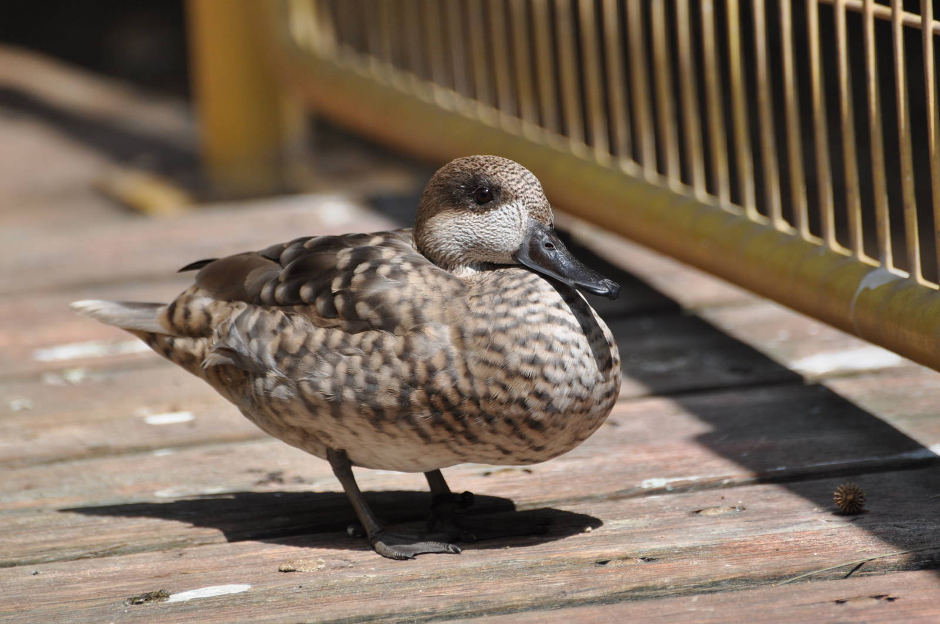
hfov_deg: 5.1
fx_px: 10563
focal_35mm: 405
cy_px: 312
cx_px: 470
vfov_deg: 3.4
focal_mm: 270
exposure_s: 1/1250
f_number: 5.6
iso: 400
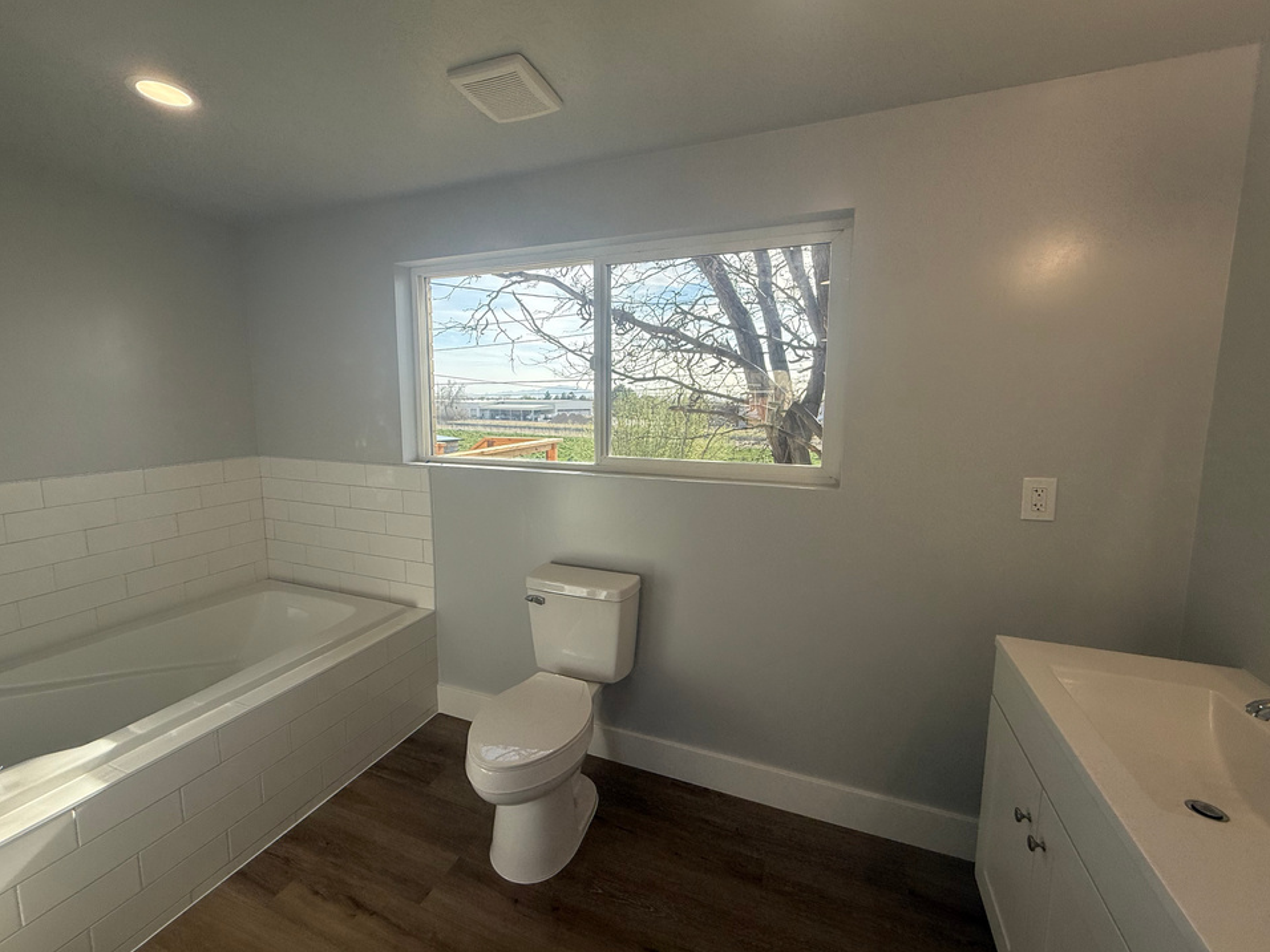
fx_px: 550
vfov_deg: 81.7
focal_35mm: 15
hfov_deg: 98.1
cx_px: 615
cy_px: 465
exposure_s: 1/638
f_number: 2.2
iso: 64
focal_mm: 2.22
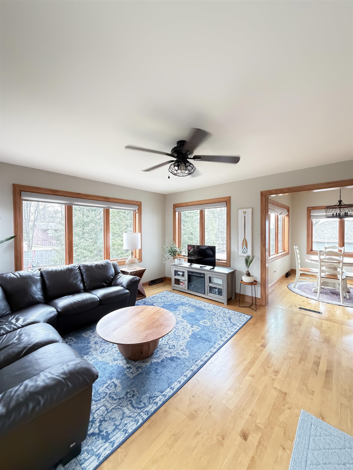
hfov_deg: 85.7
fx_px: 190
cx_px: 176
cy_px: 235
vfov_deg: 102.1
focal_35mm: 14
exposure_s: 1/60
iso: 640
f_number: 2.2
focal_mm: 2.22
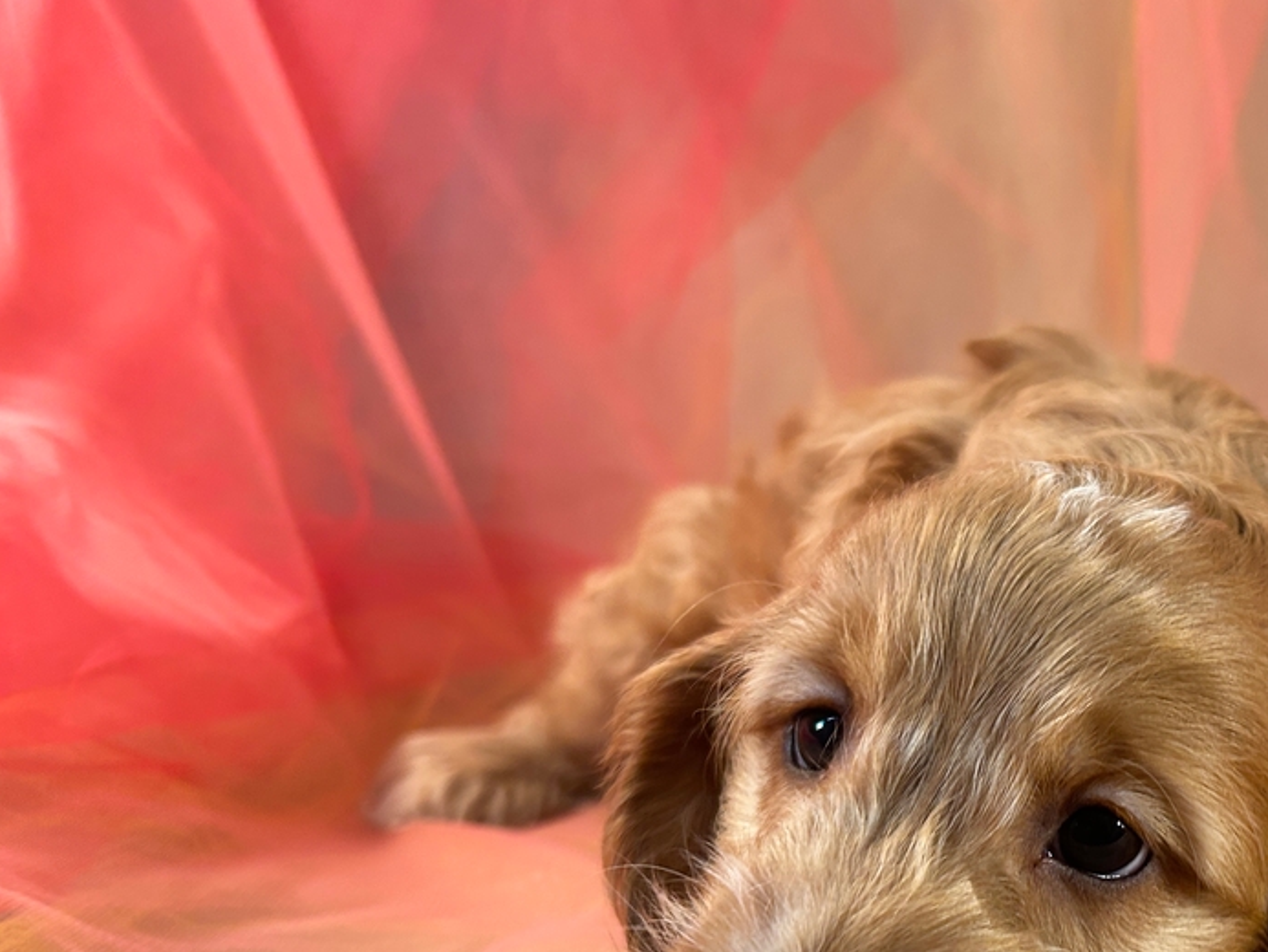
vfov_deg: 31.3
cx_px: 1074
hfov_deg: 39.8
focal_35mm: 45
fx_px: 1649
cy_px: 773
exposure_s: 1/120
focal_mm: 5.7
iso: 80
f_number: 1.5
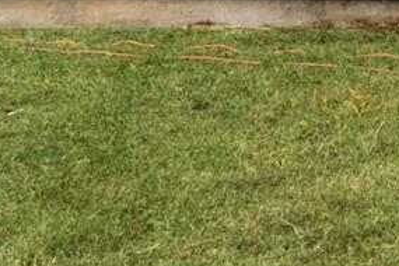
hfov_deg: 15.2
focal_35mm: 115
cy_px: -267
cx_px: 729
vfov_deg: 10.9
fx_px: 1274
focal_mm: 16
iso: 250
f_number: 5
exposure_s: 1/250
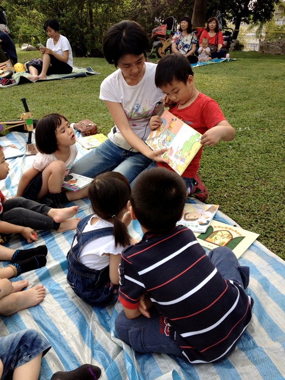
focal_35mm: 35
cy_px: 190
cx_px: 142
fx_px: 384
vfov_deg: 52.6
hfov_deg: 40.7
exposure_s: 1/421
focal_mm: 4.28
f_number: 2.4
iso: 50
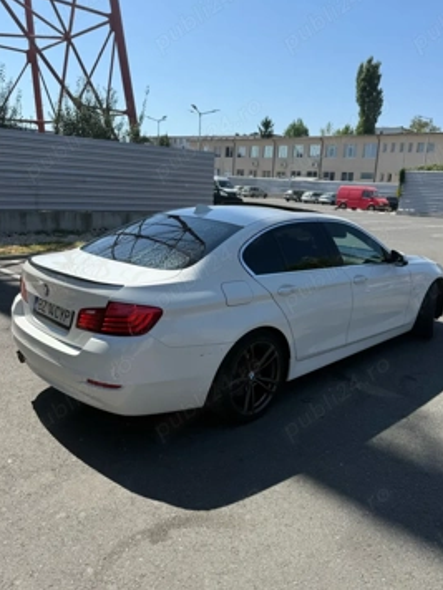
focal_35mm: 27
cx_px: 241
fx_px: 461
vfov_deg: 65.3
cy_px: 288
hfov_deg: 51.3
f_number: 1.78
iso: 80
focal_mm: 6.76
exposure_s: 1/3953
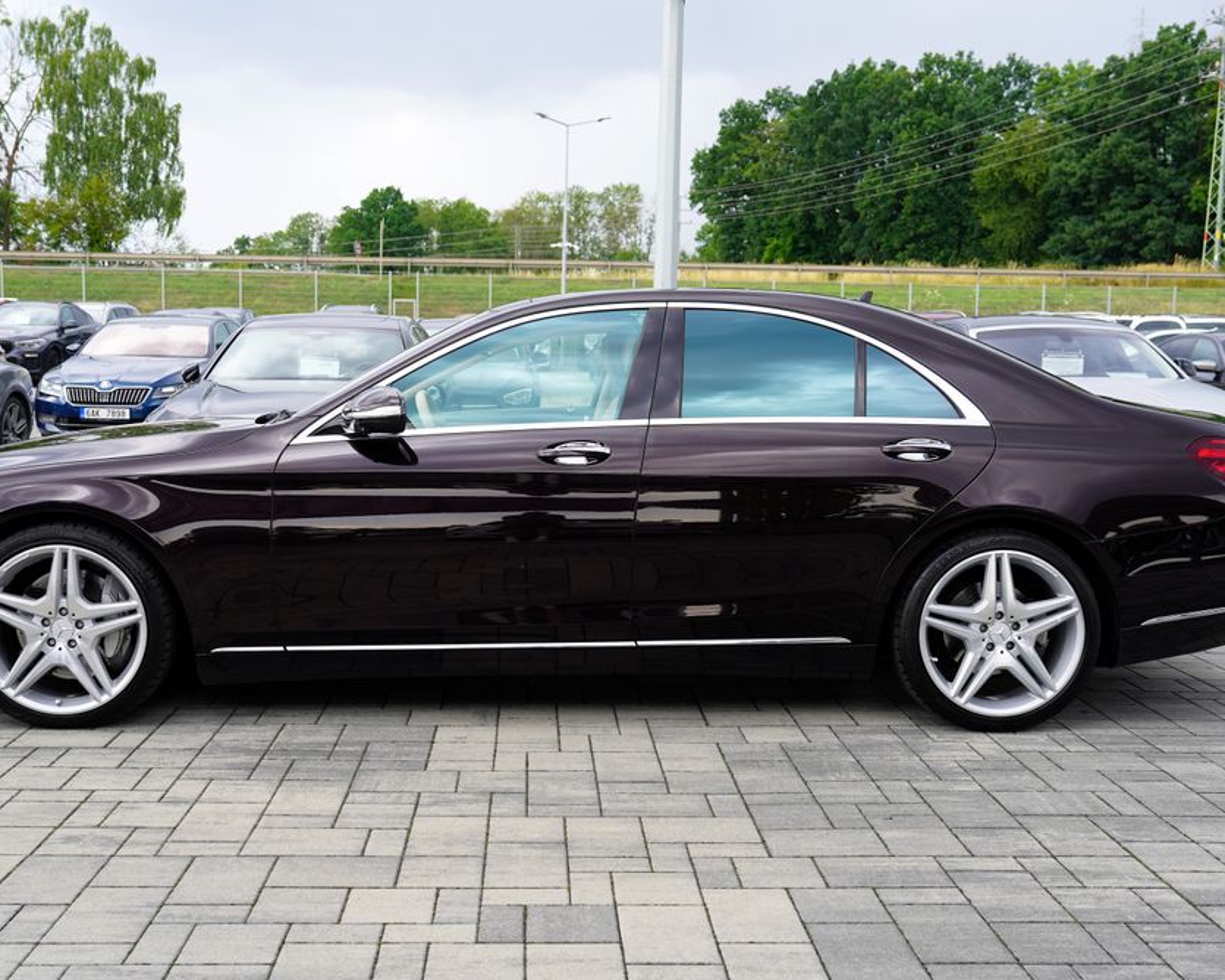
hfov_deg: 47.9
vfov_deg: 39.2
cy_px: 495
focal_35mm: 38
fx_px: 1378
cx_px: 571
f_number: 4.5
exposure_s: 1/80
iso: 100
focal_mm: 33
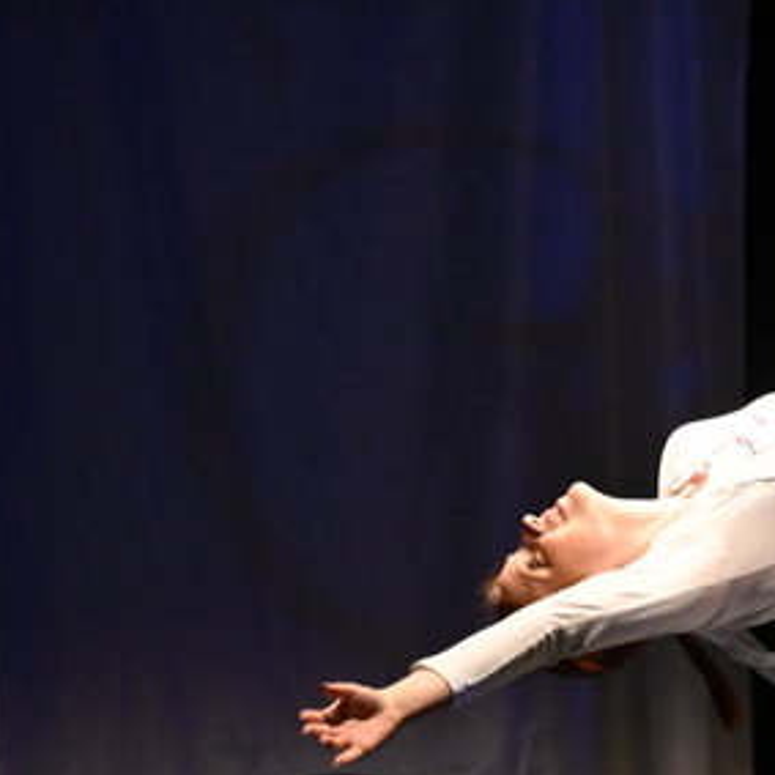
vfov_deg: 3.0
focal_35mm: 576
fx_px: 14590
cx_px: 1369
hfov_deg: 3.0
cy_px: 564
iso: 4000
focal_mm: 160
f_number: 2.8
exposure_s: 1/500
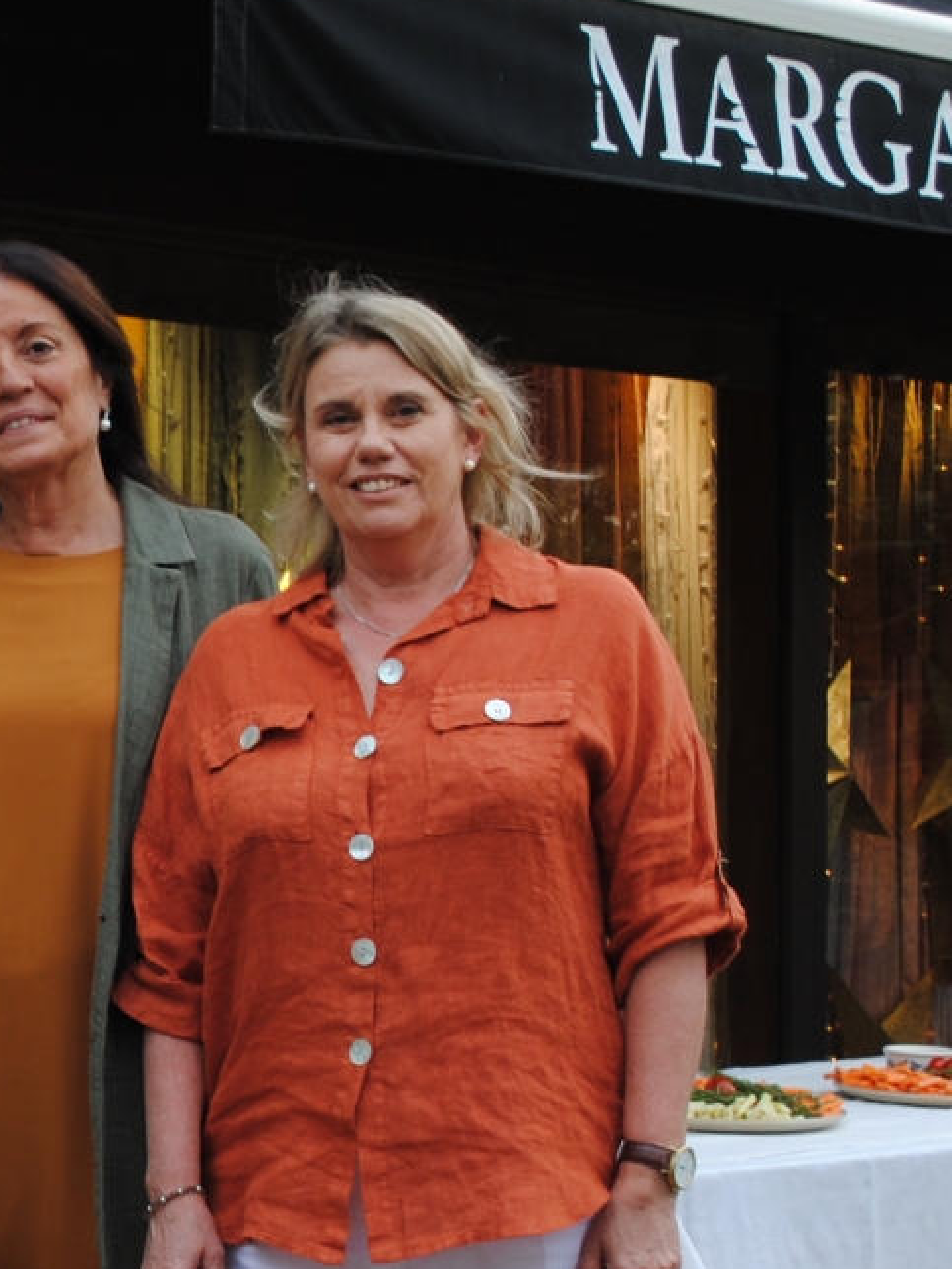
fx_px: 4107
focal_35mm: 112
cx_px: -307
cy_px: 968
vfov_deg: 17.5
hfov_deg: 12.8
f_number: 5.6
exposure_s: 1/125
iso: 125
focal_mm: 26
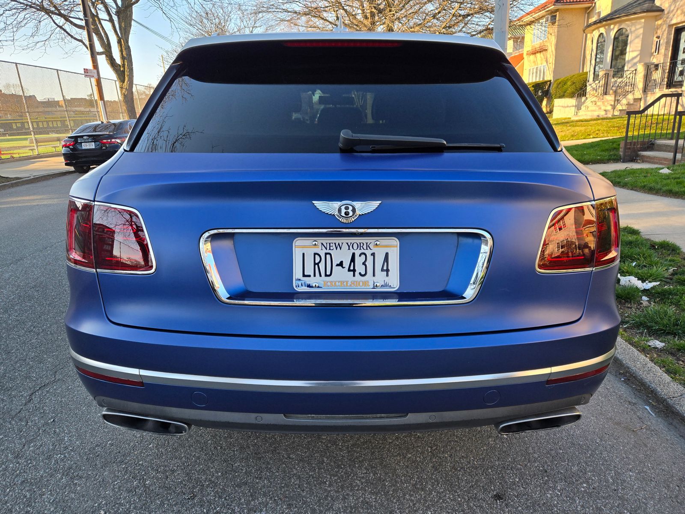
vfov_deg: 58.9
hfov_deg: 73.9
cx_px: 342
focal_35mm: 23
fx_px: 455
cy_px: 257
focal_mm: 5.4
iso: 80
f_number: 1.8
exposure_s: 1/955
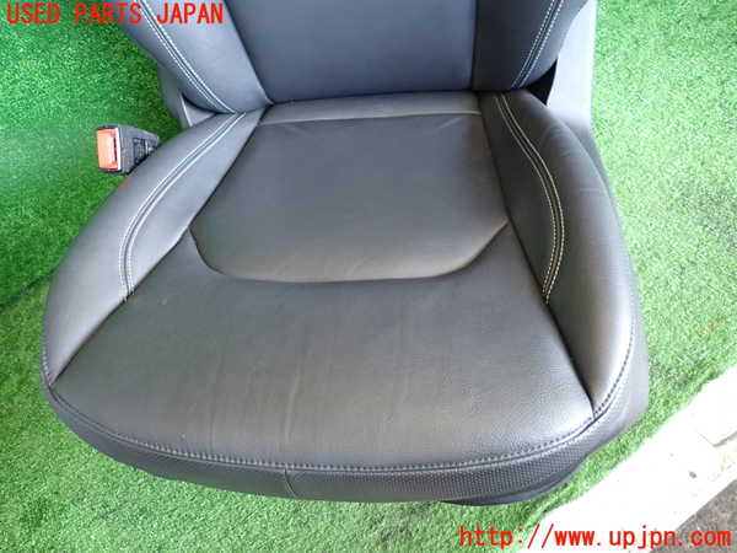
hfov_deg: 69.4
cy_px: 276
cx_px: 368
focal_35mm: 25
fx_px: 532
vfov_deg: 54.9
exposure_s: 1/30
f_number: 2
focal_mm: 4.5
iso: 250
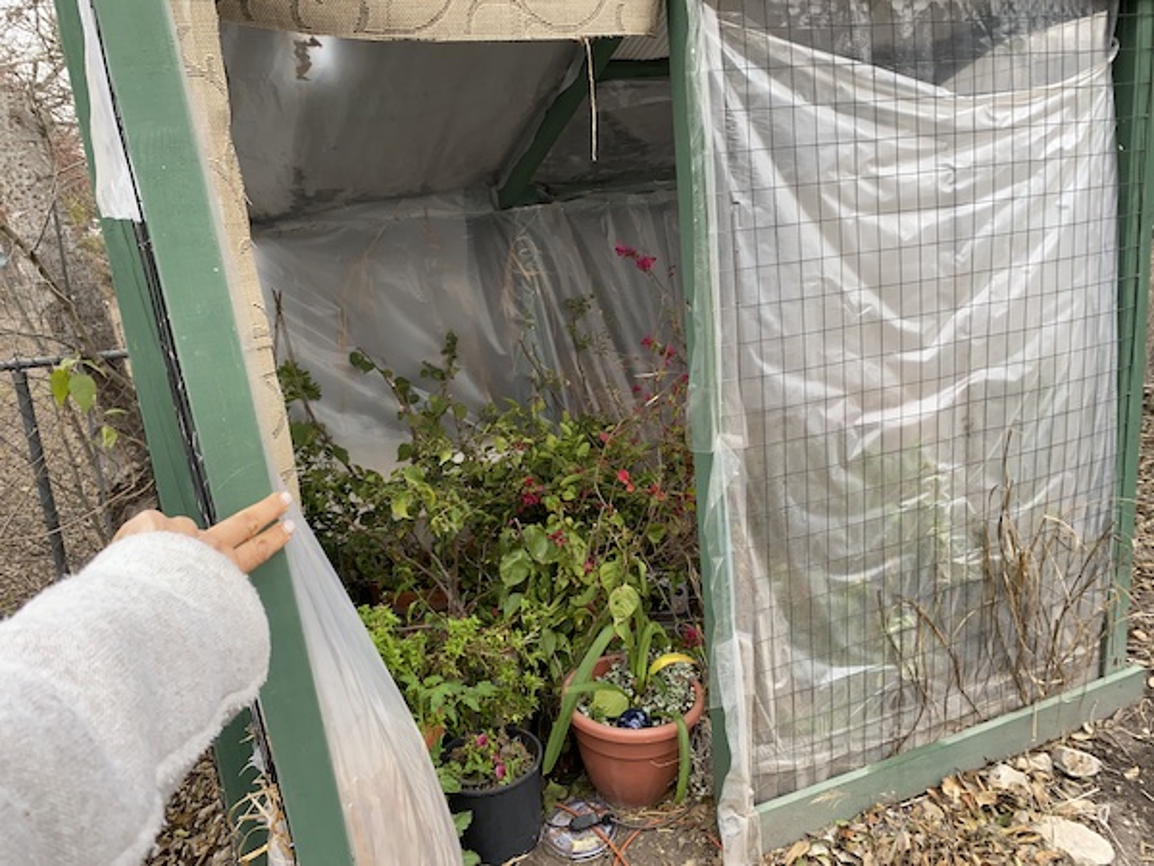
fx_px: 867
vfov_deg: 53.1
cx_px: 577
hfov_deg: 67.3
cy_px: 433
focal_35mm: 26
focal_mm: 4.25
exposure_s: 1/121
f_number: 1.8
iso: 50
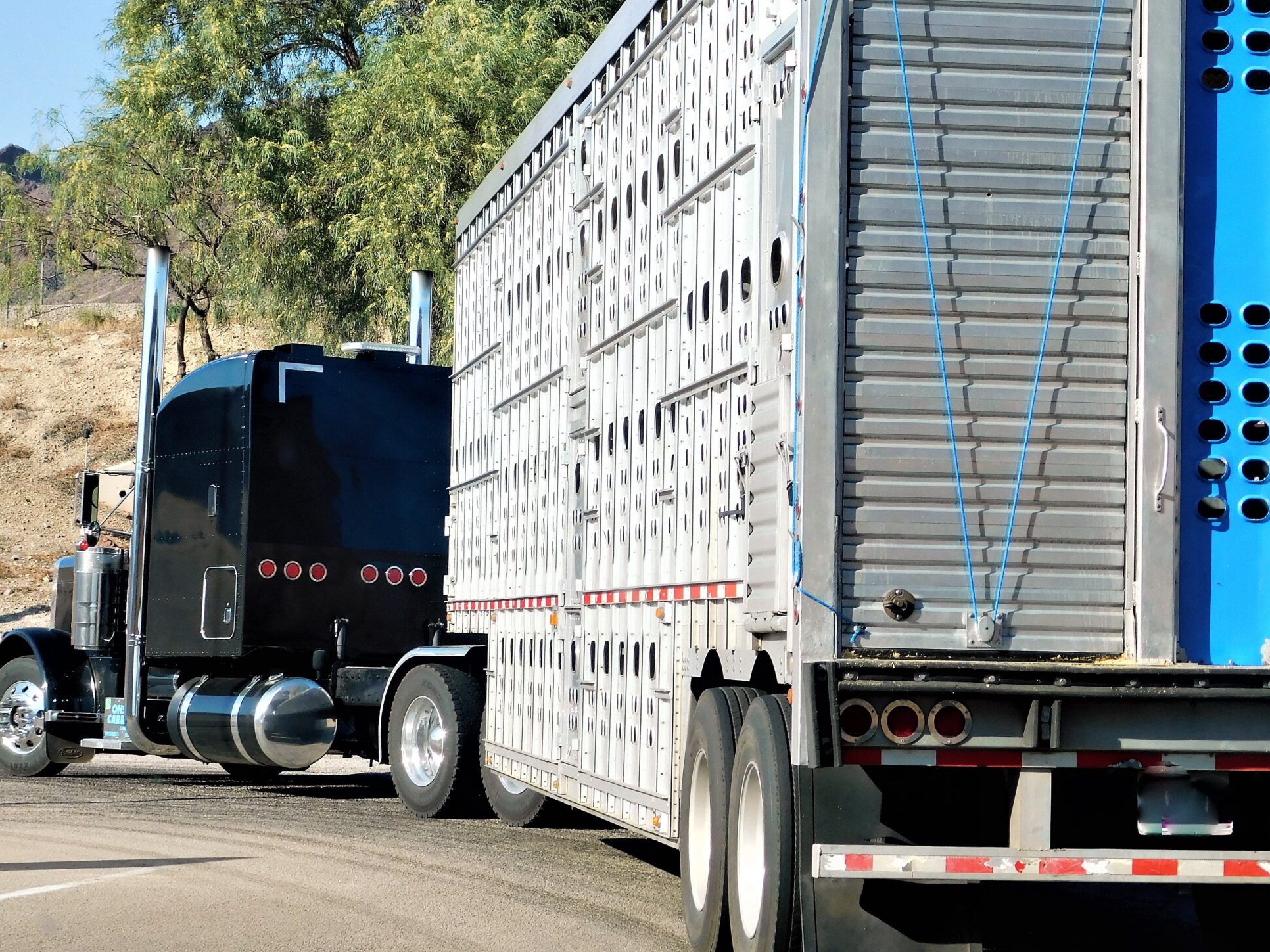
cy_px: 353
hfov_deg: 18.5
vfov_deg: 14.0
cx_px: 714
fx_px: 3889
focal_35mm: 106
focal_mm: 14.2
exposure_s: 1/400
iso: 125
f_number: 4.4
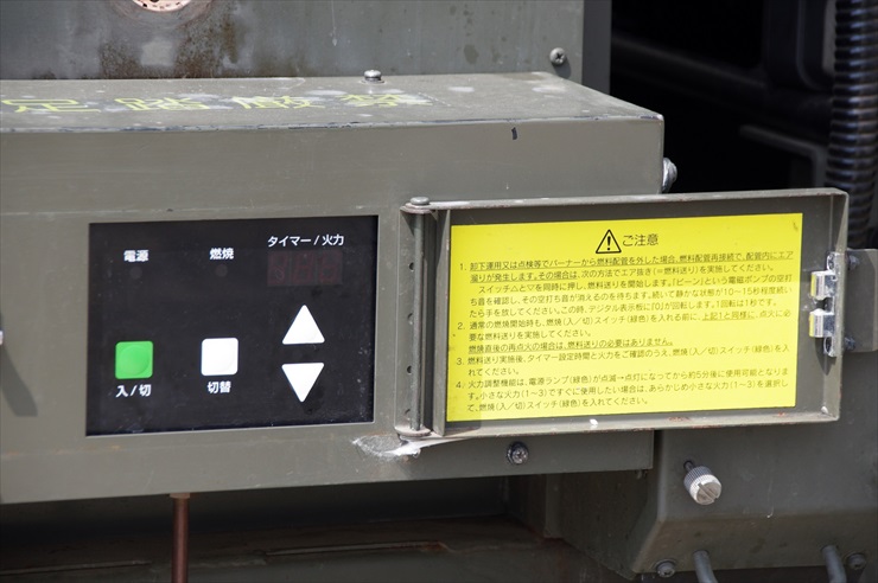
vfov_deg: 5.9
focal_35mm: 232
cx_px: 439
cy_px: 292
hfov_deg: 8.9
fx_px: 5653
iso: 200
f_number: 8
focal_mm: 155
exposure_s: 1/250
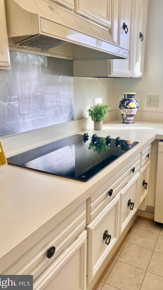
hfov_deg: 40.1
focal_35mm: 29
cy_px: 142
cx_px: 96
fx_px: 223
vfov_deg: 66.1
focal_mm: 5.7
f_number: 1.5
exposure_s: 1/281
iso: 40
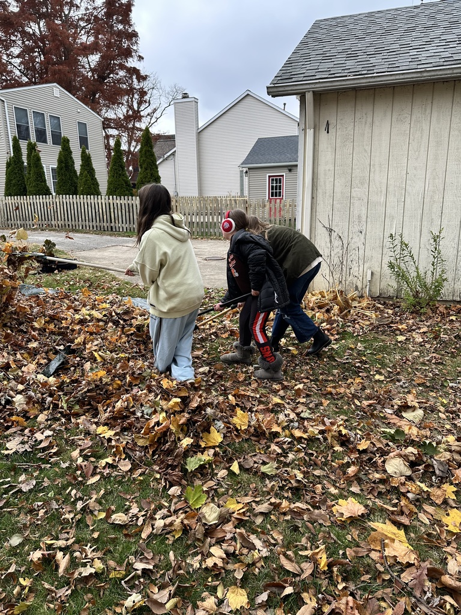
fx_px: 426
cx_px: 230
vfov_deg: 71.6
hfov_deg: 56.8
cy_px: 308
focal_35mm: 24
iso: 80
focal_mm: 6.86
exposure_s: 1/265
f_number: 1.78
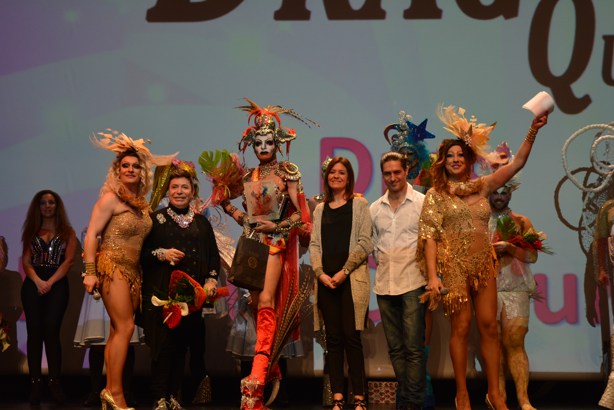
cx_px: 307
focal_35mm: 72
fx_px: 1229
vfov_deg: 19.0
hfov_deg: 28.1
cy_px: 205
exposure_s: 1/60
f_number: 5.3
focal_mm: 48
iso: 800
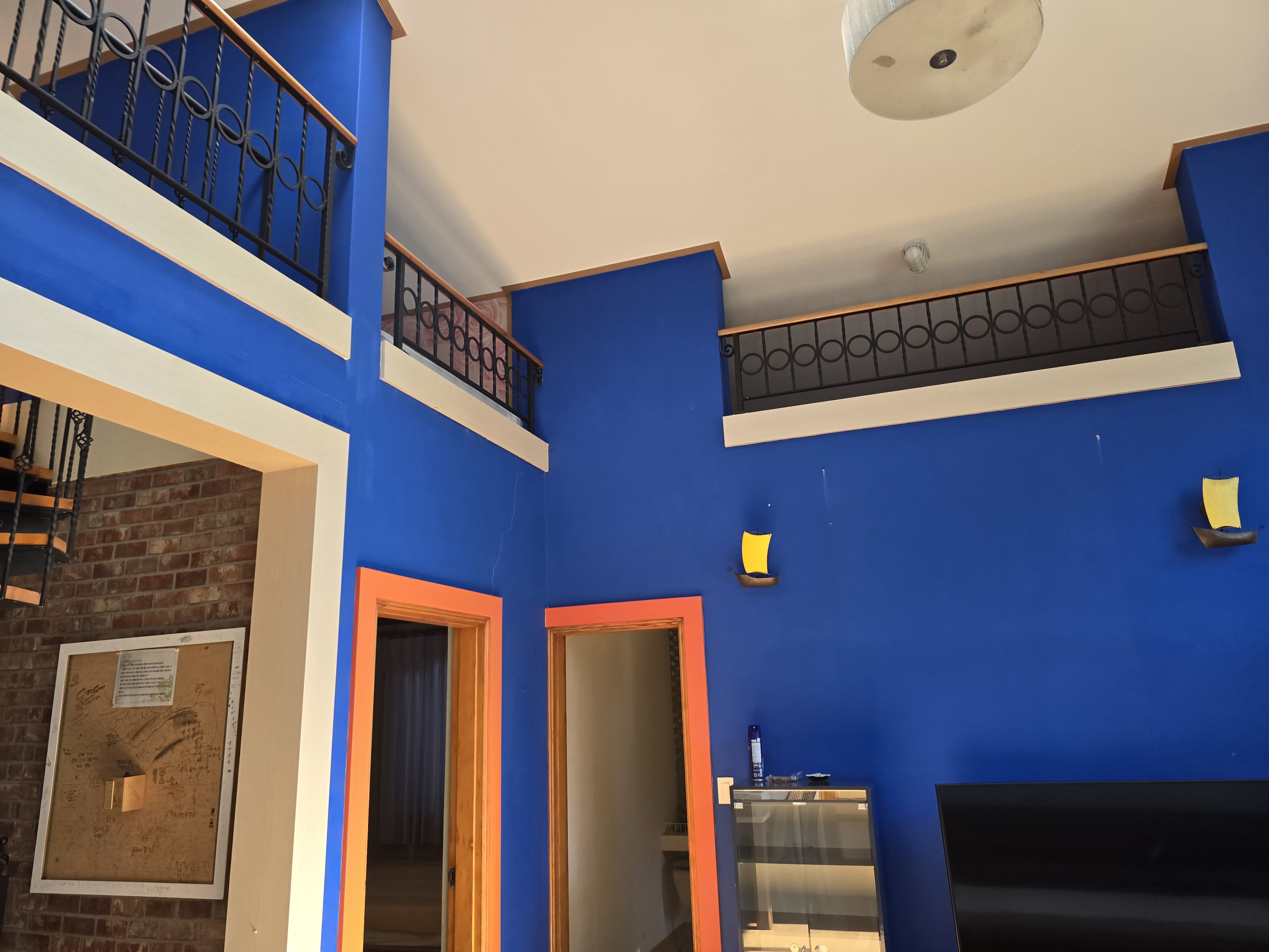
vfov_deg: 58.9
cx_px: 634
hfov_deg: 73.9
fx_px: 843
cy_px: 476
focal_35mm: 23
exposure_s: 1/180
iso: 125
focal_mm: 6.3
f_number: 1.7
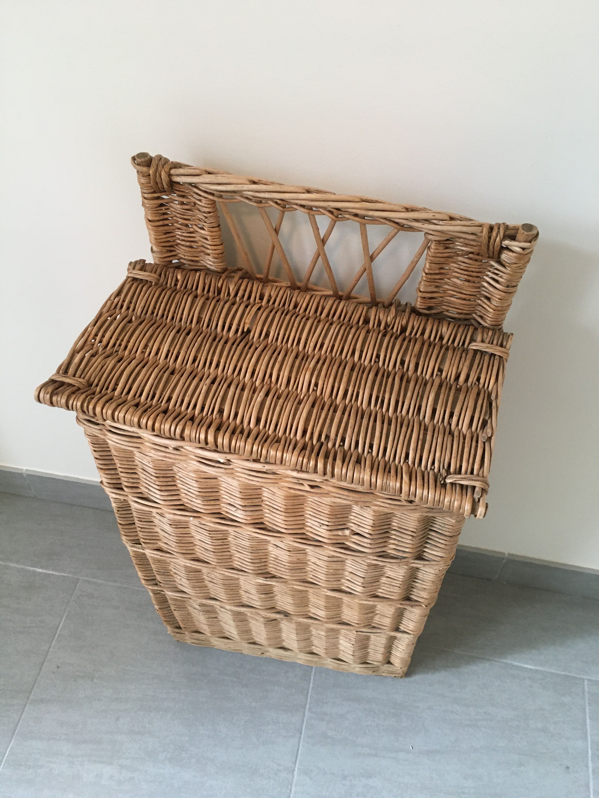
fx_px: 669
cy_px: 399
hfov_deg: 48.2
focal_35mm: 29
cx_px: 300
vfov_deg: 61.7
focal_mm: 4.15
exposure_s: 1/33
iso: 200
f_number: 2.2
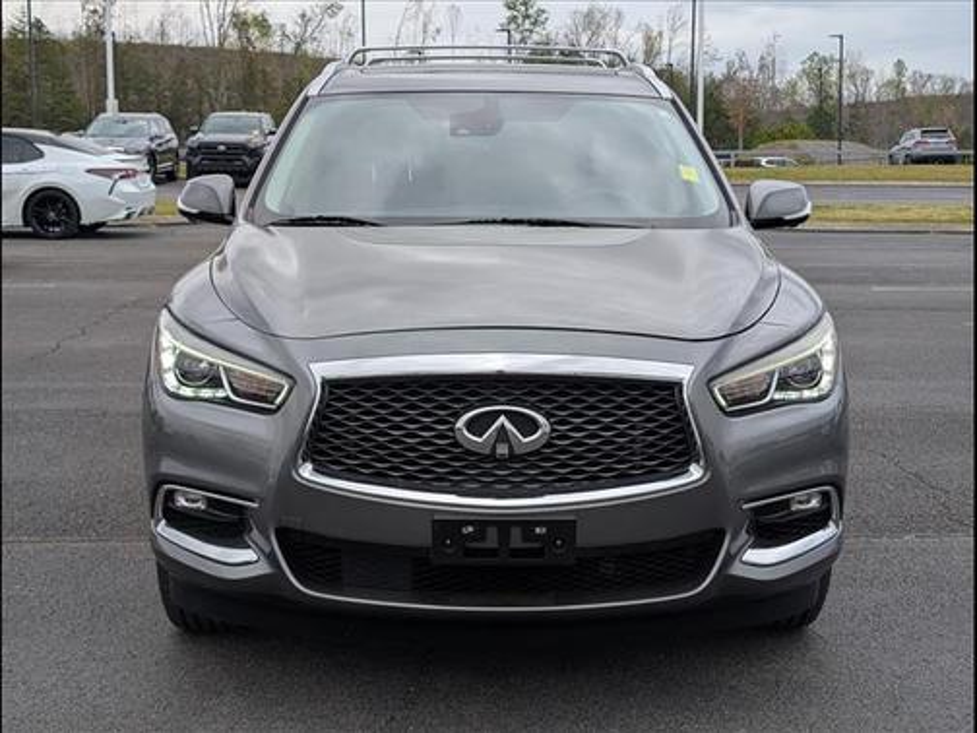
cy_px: 366
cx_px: 488
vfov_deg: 29.7
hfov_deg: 38.9
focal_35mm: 49
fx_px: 1383
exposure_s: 1/909
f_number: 1.68
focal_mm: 6.9
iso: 20
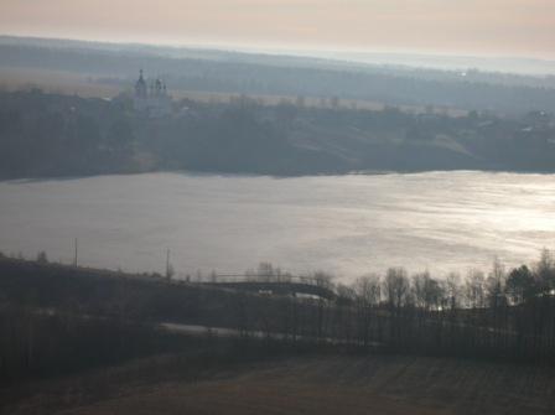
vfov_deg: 14.1
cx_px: 278
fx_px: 1682
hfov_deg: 18.7
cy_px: 208
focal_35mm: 105
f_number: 4.9
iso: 50
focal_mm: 17.4
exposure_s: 1/832
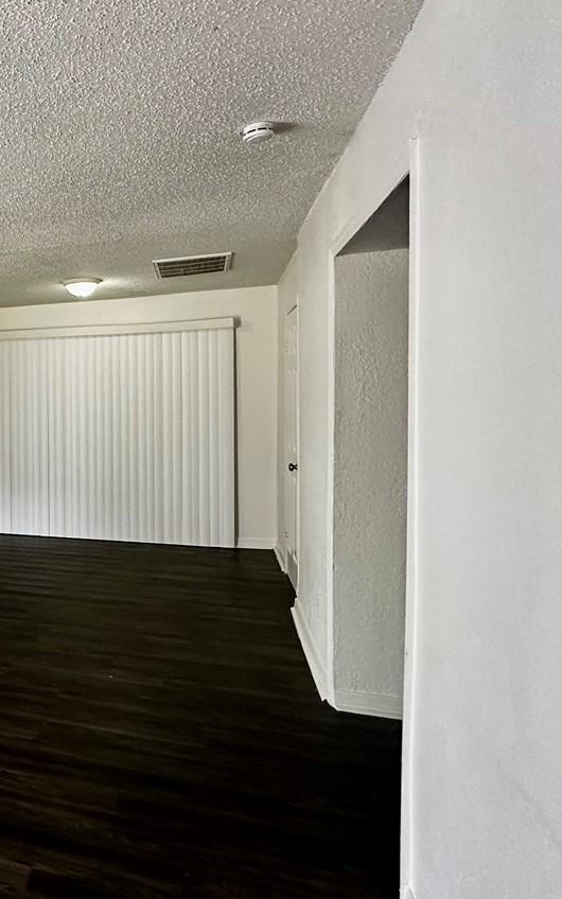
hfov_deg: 36.3
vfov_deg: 66.4
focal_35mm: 28
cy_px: 427
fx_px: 686
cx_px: -85
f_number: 2.2
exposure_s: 1/120
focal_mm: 2.22
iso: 250
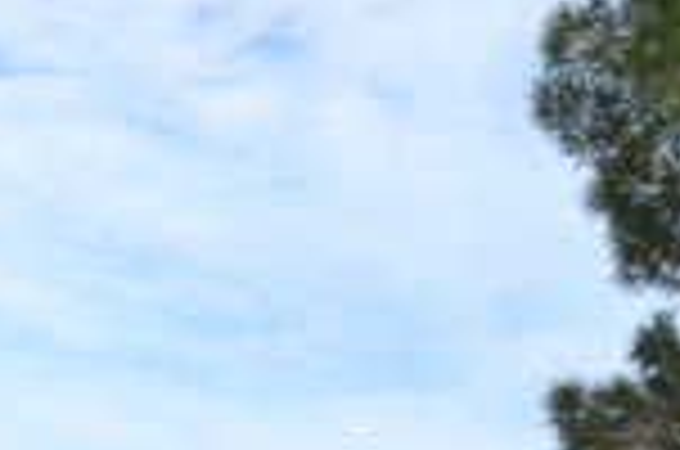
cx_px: -18
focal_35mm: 112
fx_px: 2111
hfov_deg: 17.8
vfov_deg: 11.6
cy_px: 686
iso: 100
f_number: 7.1
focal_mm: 22
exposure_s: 1/200
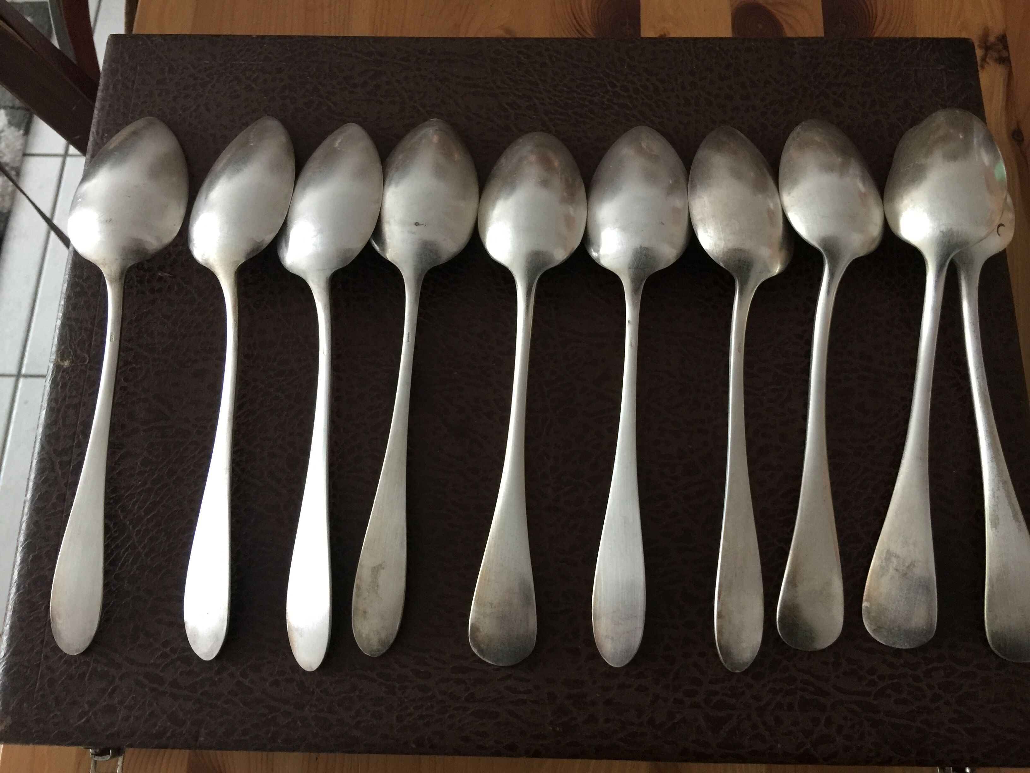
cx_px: 515
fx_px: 863
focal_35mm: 29
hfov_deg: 61.7
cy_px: 386
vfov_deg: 48.2
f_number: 2.2
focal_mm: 4.15
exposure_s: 1/17
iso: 100
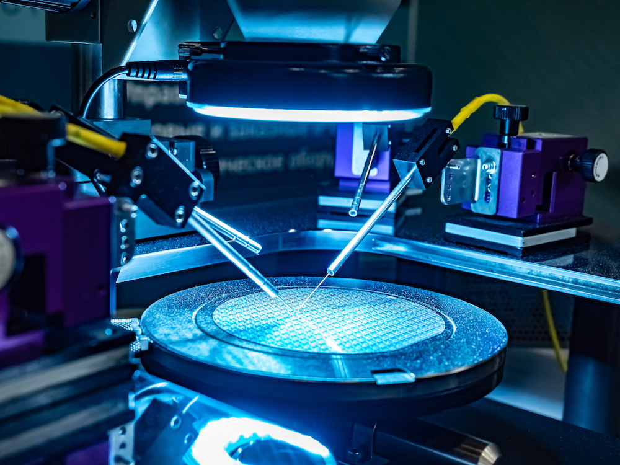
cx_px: 310
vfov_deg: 30.3
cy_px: 232
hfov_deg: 39.7
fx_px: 860
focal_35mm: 48
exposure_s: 1/100
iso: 1000
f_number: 4.5
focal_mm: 24
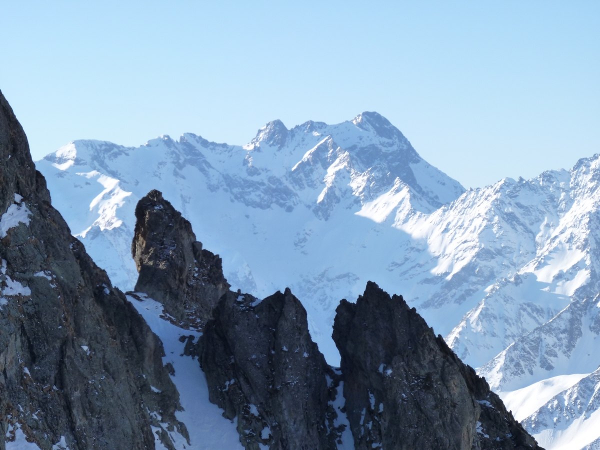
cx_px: 300
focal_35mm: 146
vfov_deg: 10.2
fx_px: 2531
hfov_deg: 13.5
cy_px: 225
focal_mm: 26
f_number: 5.6
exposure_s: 1/320
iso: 125
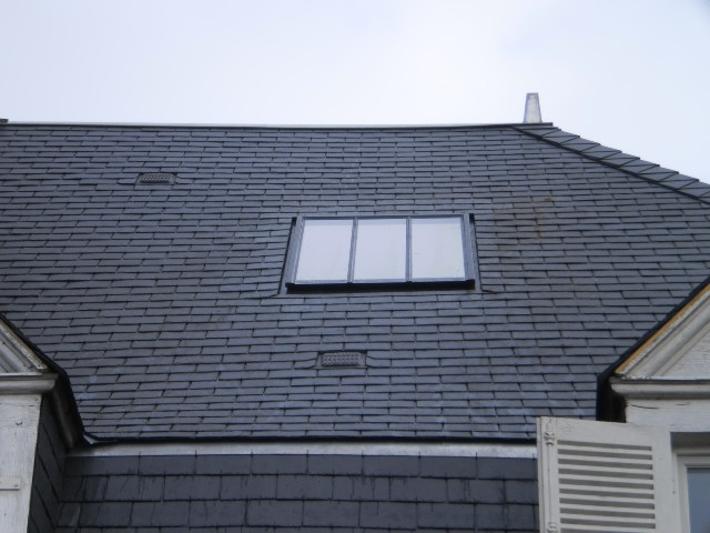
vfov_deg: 13.7
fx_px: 2215
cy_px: 266
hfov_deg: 18.2
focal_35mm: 108
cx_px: 355
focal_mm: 18.9
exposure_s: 1/160
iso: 100
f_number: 5.9
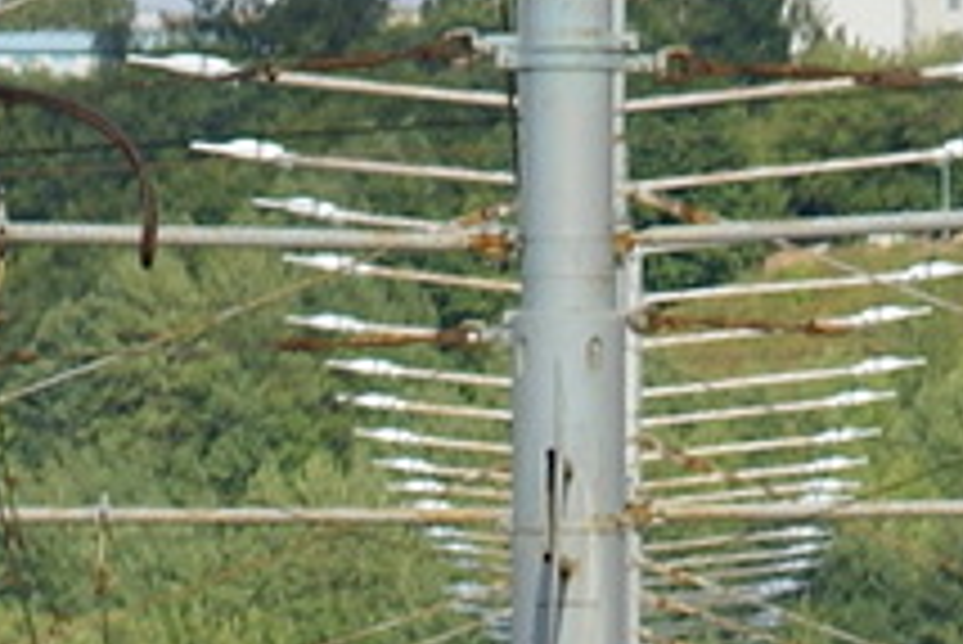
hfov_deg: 1.9
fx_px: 29484
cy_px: 1684
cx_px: 572
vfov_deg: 1.2
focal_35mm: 1101
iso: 100
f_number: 9
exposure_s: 1/250
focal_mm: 105
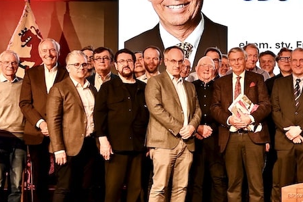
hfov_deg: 23.9
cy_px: 105
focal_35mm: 80
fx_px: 674
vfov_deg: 17.1
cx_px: 323
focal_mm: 35
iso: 720
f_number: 3.2
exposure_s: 1/100
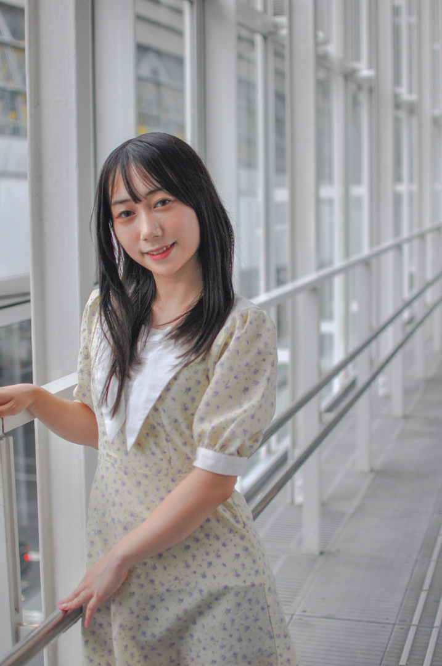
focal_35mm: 52
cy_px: 333
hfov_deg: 25.7
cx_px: 221
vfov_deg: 37.9
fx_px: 970
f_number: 1.8
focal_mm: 35
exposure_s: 1/2500
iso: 500
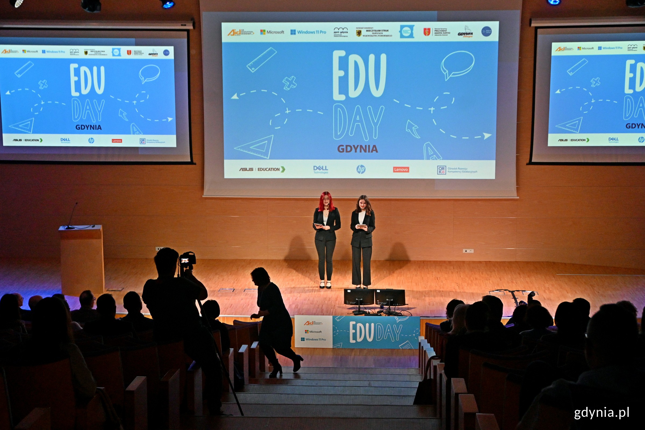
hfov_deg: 27.0
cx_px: 322
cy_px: 215
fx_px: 1344
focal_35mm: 75
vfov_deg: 18.2
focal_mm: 50
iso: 2000
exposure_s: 1/160
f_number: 5
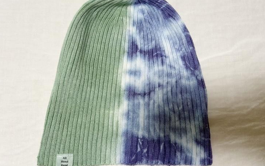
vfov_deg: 44.5
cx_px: 132
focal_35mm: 28
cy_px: 81
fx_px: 202
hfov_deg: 66.5
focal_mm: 5.7
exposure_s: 1/131
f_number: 1.5
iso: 32
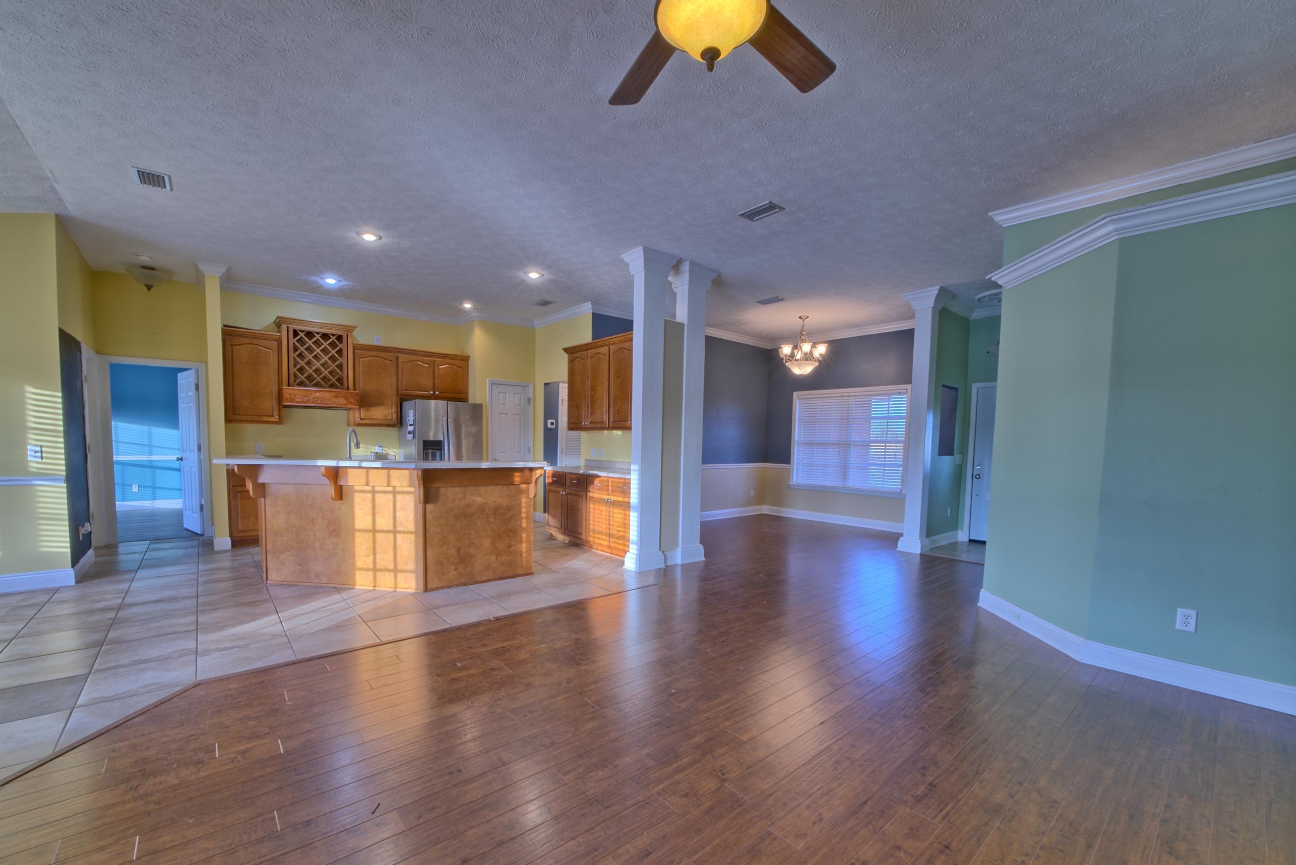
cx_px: 629
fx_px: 504
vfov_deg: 81.0
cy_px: 476
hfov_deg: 104.2
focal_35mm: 14
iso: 200
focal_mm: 12
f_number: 19
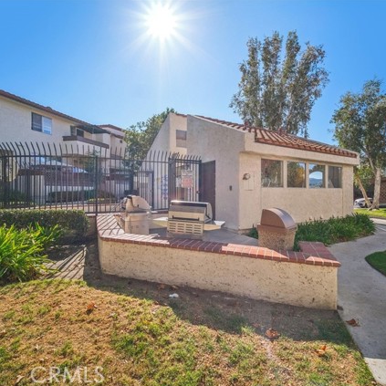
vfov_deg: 80.7
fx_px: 227
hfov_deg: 80.3
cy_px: 193
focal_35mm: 18
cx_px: 219
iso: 160
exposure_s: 1/220
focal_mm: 9
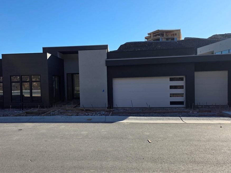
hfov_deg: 64.9
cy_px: 88
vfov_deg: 51.4
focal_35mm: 27
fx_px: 180
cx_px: 97
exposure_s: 1/3972
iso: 80
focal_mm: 6.25
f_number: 1.7
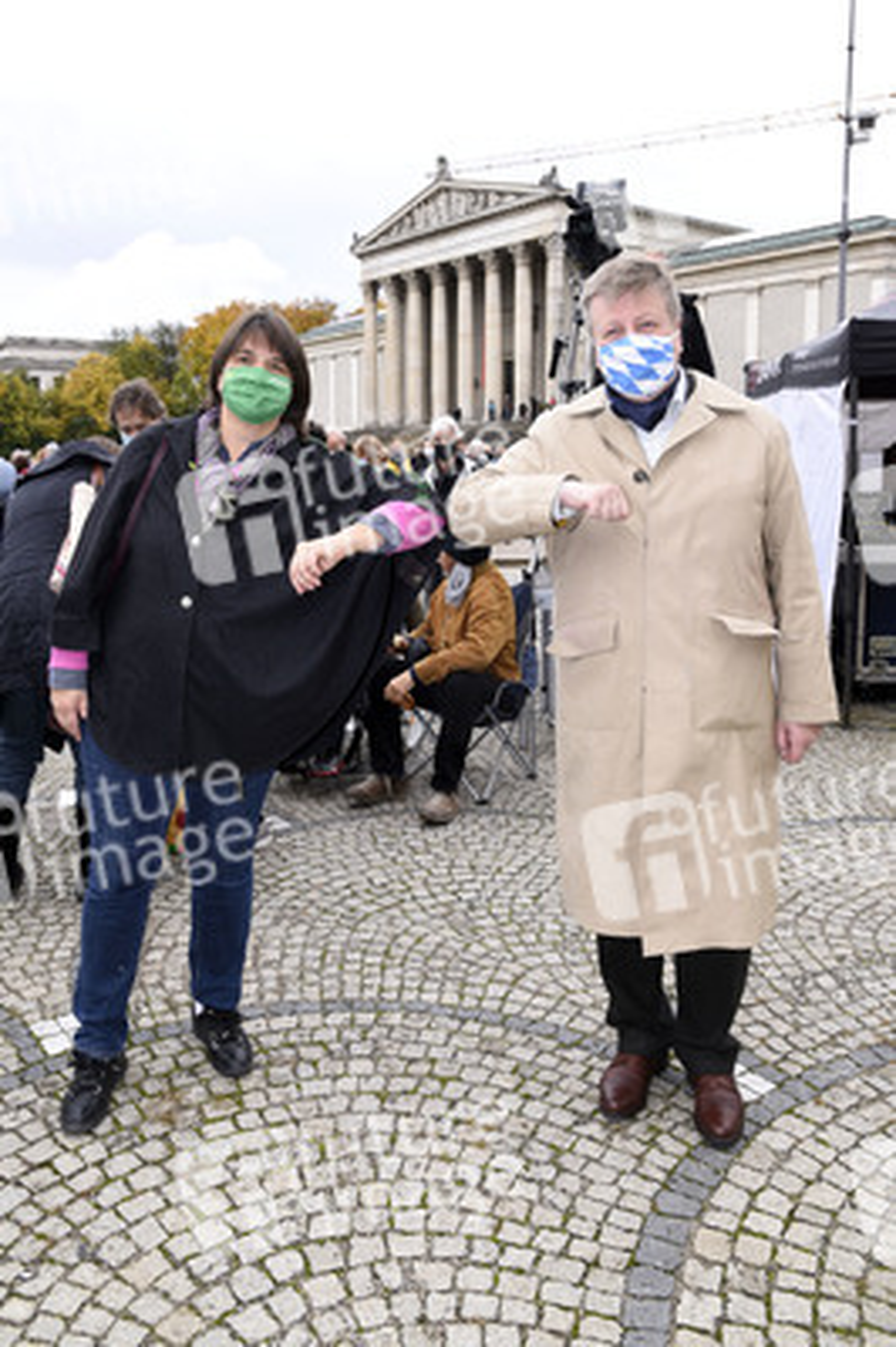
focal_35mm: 24
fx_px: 897
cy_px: 674
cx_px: 448
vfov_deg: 73.8
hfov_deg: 53.1
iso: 400
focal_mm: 24
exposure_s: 1/160
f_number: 8
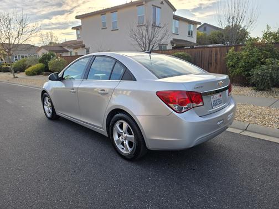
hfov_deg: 73.9
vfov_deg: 58.9
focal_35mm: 23
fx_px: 185
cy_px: 104
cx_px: 140
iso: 80
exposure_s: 1/1610
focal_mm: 6.3
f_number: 1.7
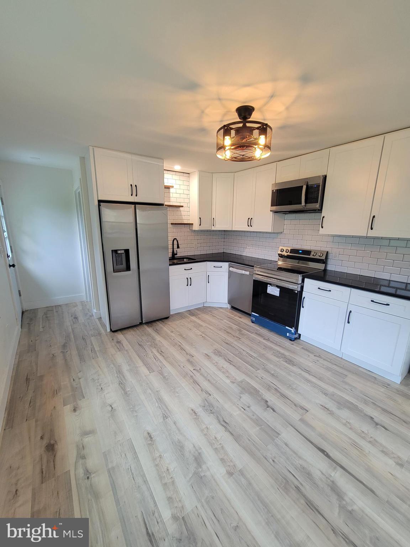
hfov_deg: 89.9
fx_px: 205
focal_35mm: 13
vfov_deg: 106.2
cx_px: 205
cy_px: 274
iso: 160
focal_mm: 2.2
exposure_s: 1/60
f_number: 2.2
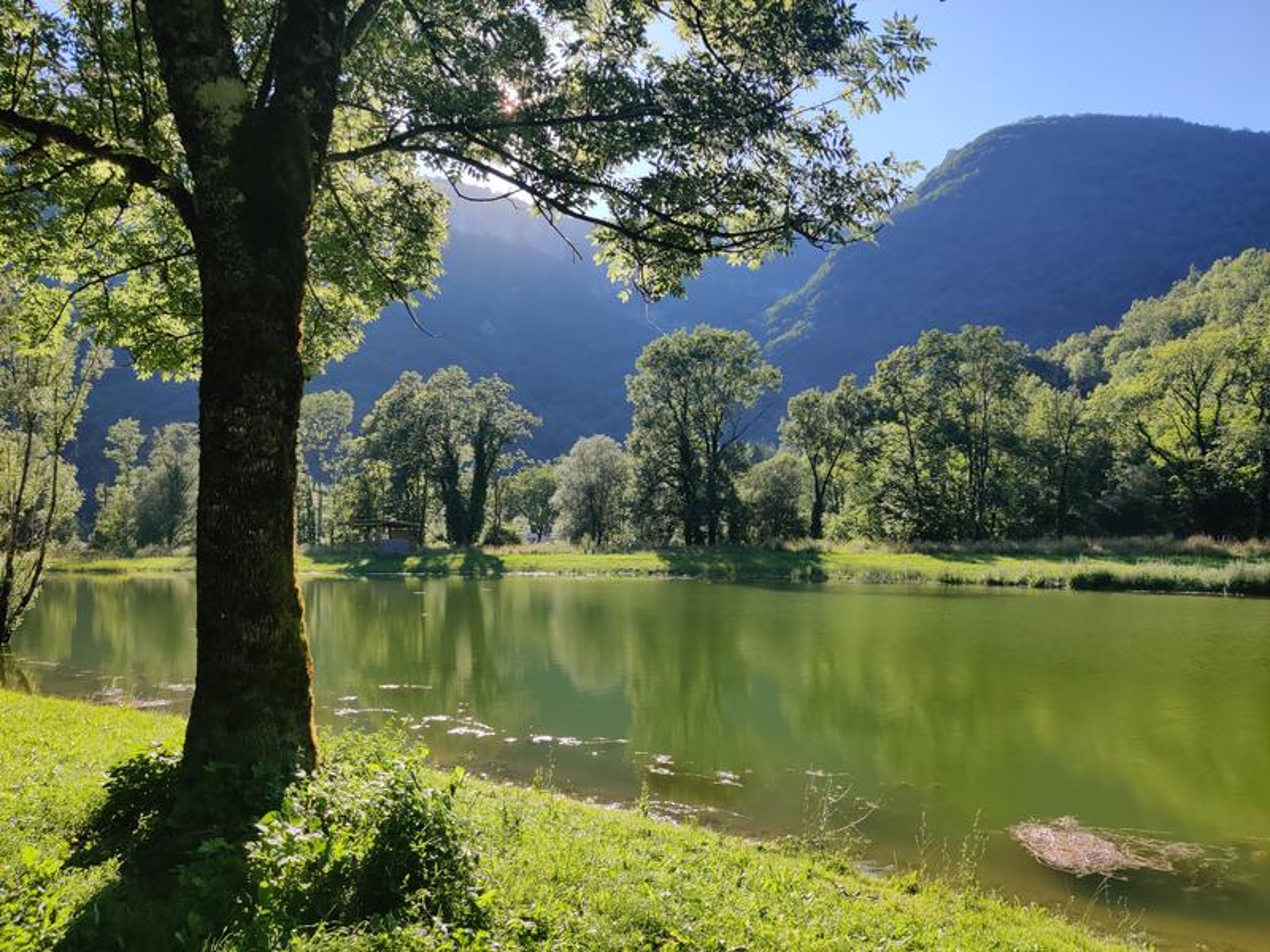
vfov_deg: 51.4
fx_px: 991
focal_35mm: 27
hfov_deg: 65.3
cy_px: 476
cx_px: 635
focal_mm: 4.75
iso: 125
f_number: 1.75
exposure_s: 1/1866
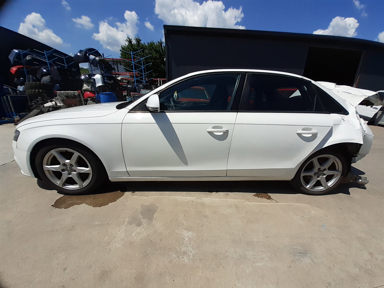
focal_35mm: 13
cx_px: 192
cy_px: 144
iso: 40
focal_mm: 1.13
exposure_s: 1/2833
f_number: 2.2
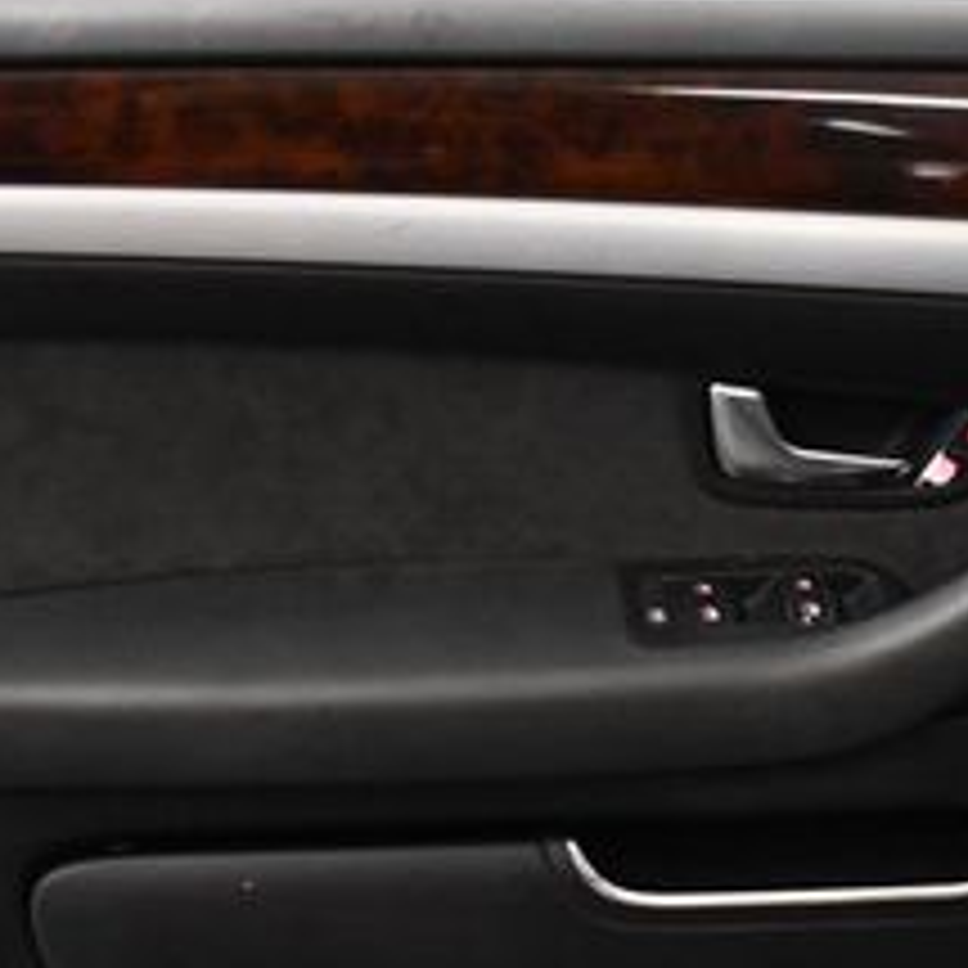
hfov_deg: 18.9
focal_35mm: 91
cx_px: 770
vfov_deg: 19.1
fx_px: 2879
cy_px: 540
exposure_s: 1/125
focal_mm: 18
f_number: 3.5
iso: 1800
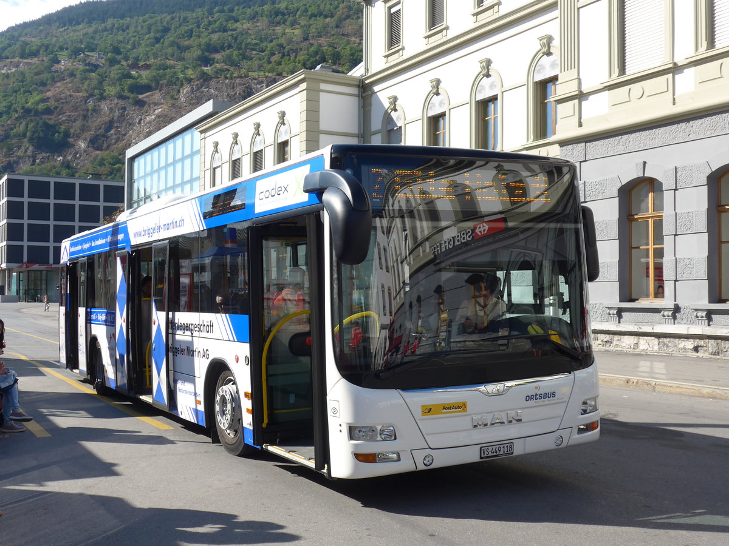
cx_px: 364
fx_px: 863
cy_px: 273
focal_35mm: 41
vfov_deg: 35.1
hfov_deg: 45.8
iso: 80
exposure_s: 1/1000
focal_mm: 8.4
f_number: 2.8
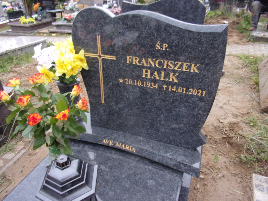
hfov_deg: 71.6
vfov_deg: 56.8
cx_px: 134
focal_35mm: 24
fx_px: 186
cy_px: 100
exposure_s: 1/34
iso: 166
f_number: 3.3
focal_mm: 4.3
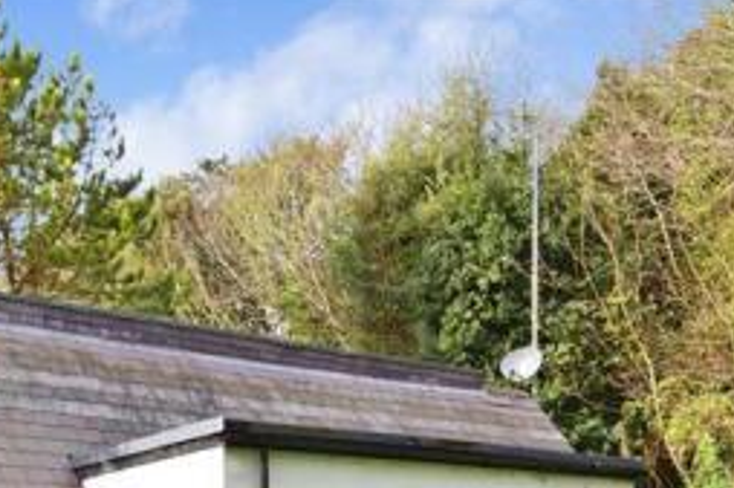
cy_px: 614
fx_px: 1025
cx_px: 214
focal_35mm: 50
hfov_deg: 38.7
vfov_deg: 23.9
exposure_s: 1/200
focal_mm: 13
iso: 400
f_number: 10
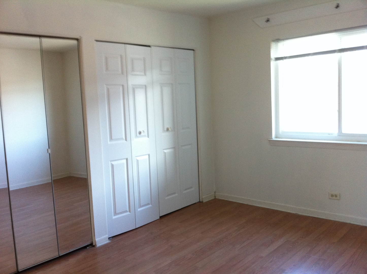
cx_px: 184
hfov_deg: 52.7
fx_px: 371
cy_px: 137
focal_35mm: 35
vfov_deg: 40.6
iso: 160
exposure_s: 1/15
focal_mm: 3.85
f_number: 2.8
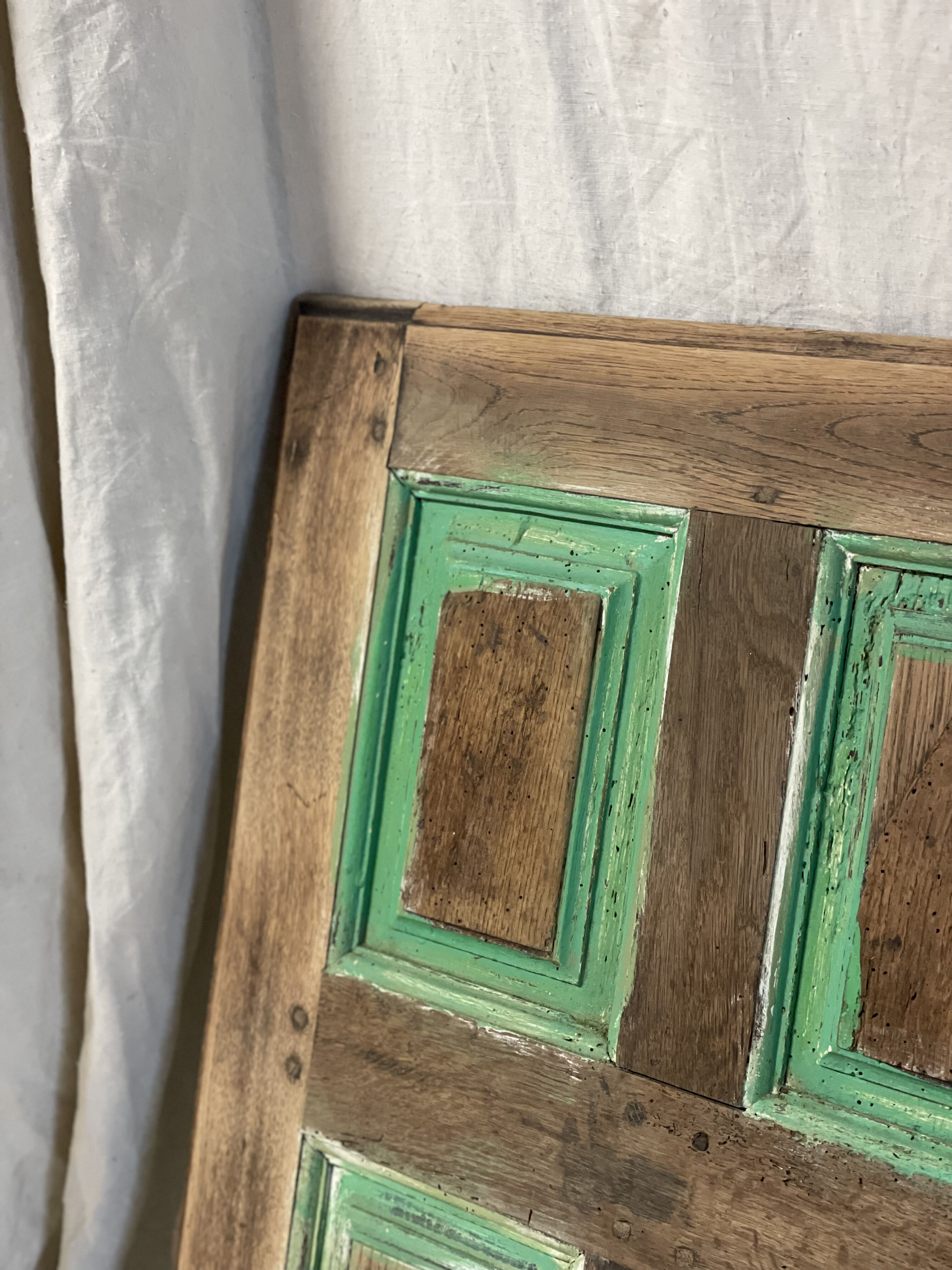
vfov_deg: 36.8
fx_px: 1907
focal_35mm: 52
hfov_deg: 28.0
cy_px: 635
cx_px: 476
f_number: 2
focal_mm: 6
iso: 250
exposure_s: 1/33
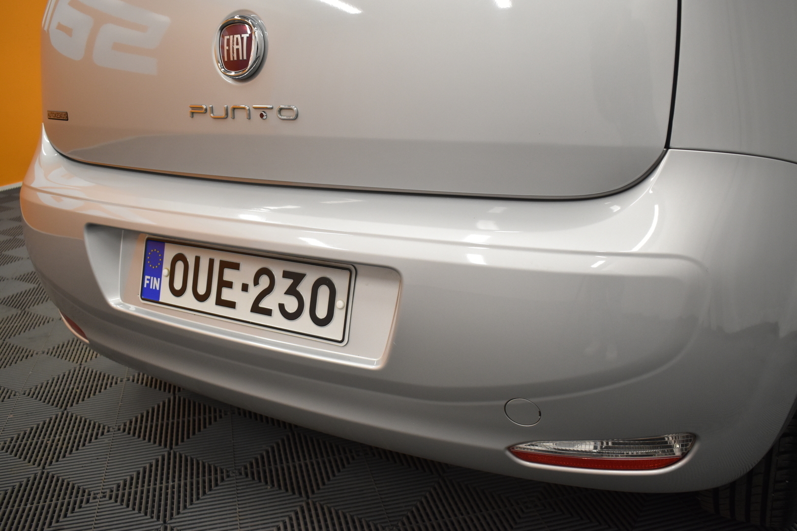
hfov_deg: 57.2
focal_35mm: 33
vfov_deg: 40.0
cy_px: 266
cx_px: 398
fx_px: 731
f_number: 3.8
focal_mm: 22
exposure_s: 1/40
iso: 800
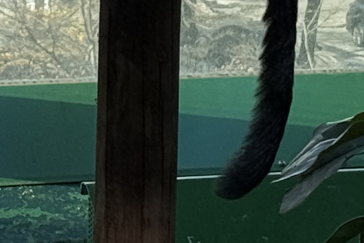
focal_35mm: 294
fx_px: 2971
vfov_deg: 4.5
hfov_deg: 7.0
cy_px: -377
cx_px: 66
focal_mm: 6.76
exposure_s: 1/1543
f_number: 1.78
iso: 64
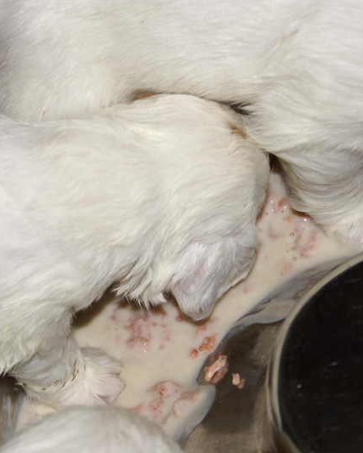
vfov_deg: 13.0
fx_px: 1986
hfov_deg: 10.4
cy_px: 226
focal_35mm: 148
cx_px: 147
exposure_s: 1/125
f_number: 5.6
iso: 400
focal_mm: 70
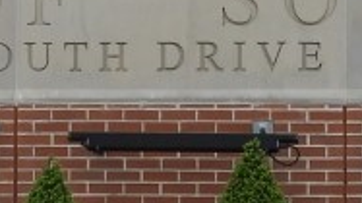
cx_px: 290
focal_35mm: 335
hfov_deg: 6.4
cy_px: -141
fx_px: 3214
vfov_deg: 3.6
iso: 100
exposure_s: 1/250
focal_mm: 7.2
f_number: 3.8
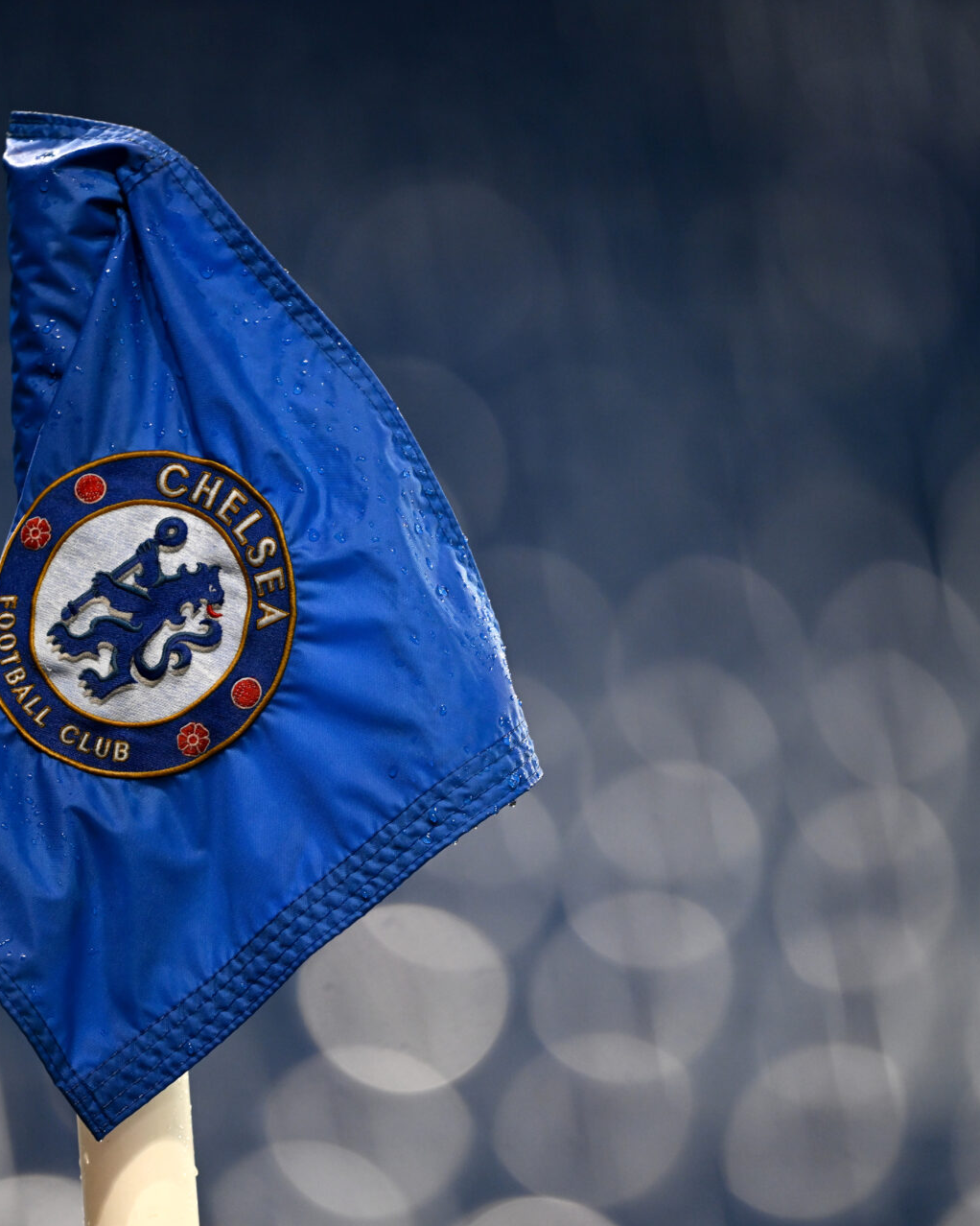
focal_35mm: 564
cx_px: 401
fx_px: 20453
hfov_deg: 2.7
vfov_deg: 3.4
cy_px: 613
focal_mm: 400
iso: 1600
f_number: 2.8
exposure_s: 1/1000
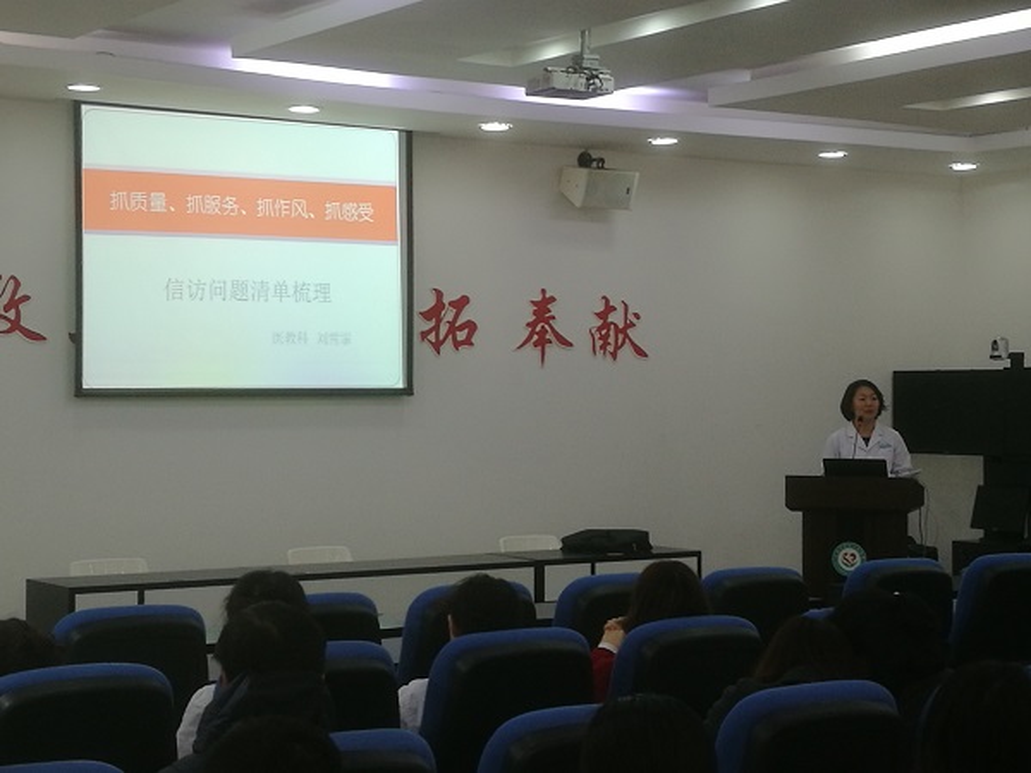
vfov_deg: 51.4
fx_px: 804
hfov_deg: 65.3
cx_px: 516
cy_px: 386
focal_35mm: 27
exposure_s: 1/33.3
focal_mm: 4.5
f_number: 2.2
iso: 200
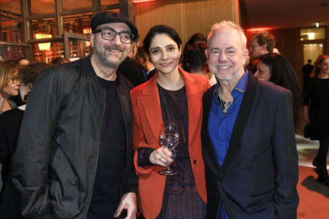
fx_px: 219
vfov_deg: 53.1
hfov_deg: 73.8
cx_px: 164
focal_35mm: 24
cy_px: 110
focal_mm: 24
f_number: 4
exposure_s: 1/60
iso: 2000
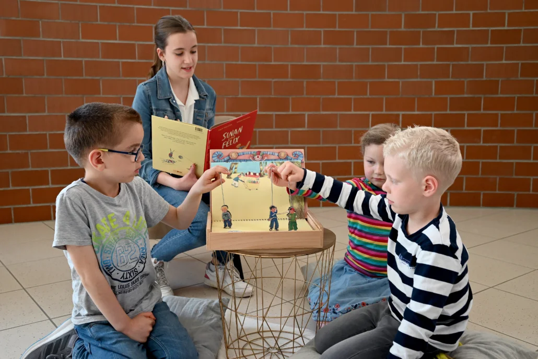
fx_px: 508
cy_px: 180
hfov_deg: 55.8
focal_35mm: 34
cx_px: 269
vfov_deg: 38.9
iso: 560
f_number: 5
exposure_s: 1/125
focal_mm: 34
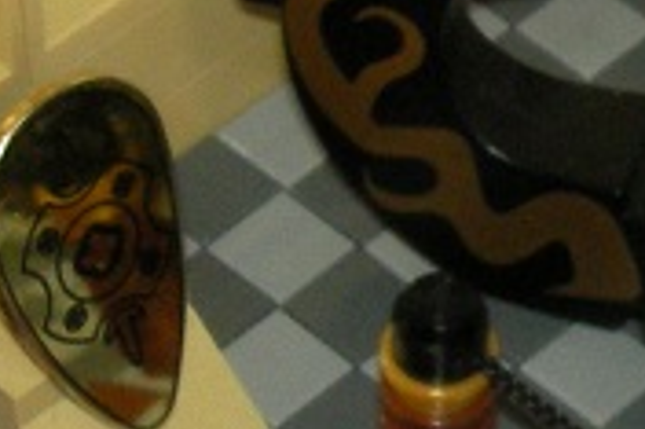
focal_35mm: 207
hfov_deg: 9.9
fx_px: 3705
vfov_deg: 6.6
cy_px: 323
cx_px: 612
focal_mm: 6.3
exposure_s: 1/30
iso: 100
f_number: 6.6
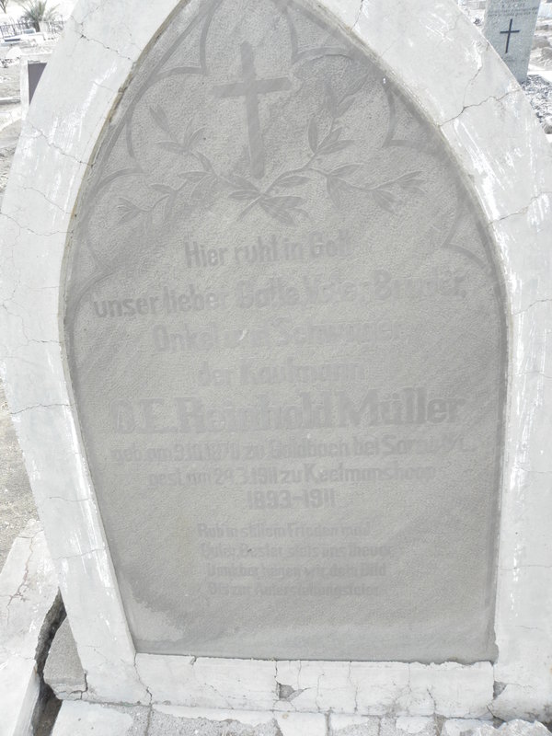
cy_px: 368
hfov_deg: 53.1
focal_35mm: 26
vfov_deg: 67.3
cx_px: 276
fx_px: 553
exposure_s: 1/50
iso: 200
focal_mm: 4.6
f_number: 6.3
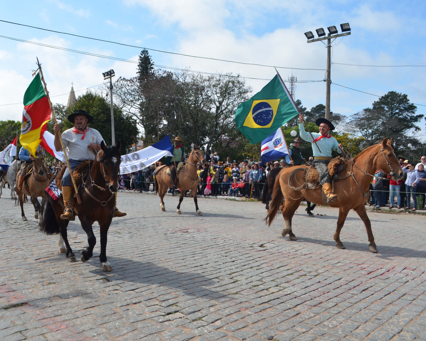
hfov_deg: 56.8
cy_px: 168
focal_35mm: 31
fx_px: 391
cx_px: 175
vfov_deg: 47.1
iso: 100
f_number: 8
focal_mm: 18
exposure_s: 1/250
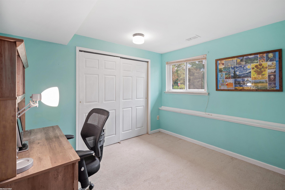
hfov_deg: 96.7
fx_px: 127
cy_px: 95
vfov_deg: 73.7
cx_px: 142
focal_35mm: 16
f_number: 7.1
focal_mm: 16
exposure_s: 1/4
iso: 400
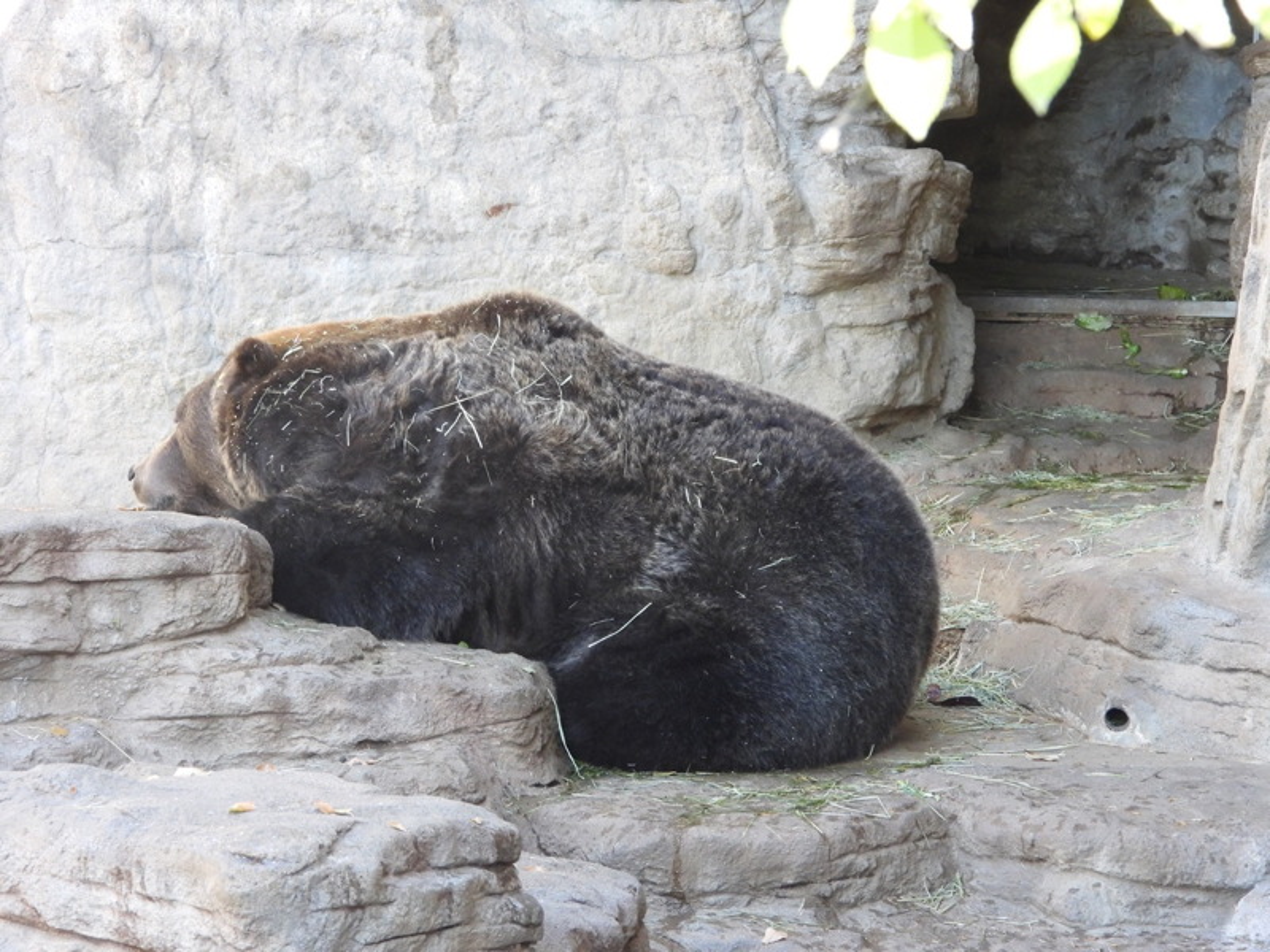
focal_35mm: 170
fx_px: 6237
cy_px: 476
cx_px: 635
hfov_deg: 11.6
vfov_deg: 8.7
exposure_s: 1/40
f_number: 4
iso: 400
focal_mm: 30.5
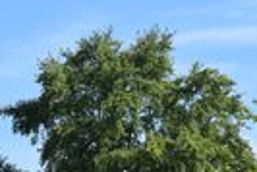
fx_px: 1208
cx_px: -207
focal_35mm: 169
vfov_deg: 7.9
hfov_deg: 11.3
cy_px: 299
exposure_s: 1/320
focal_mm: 30
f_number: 9
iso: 200
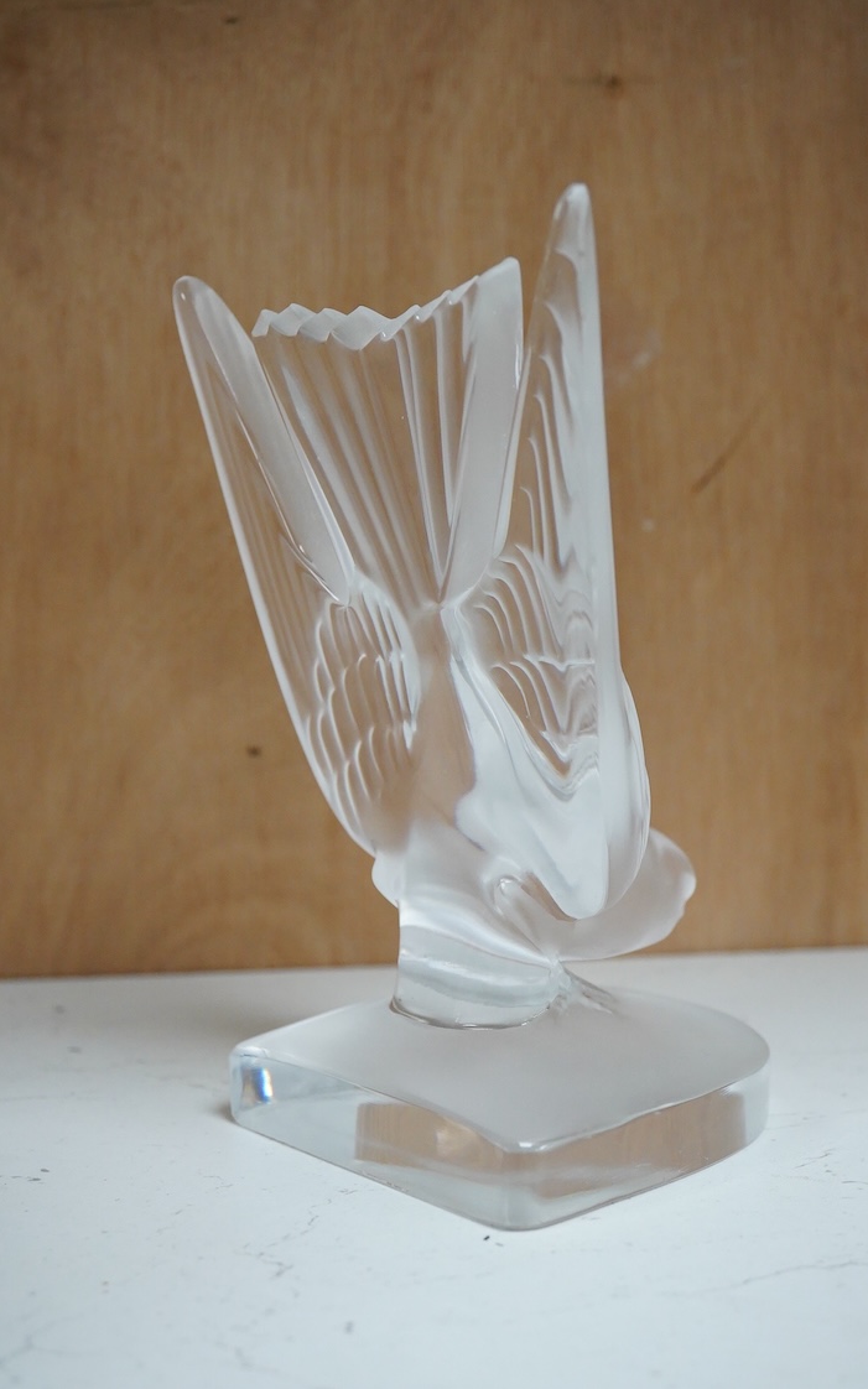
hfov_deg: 28.0
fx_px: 1742
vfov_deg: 43.5
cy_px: 694
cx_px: 462
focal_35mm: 46
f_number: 8
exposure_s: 1/320
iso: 3200
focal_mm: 30
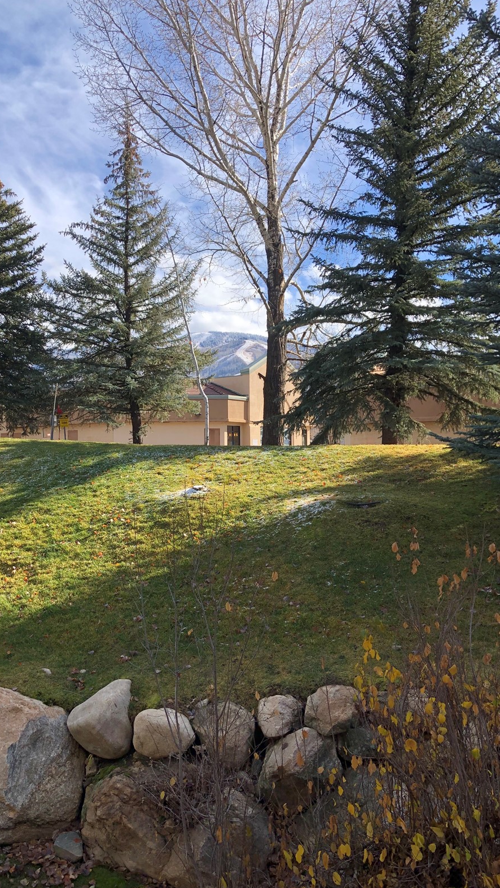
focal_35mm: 31
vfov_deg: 62.6
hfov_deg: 37.5
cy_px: 448
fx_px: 730
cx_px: 179
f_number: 1.8
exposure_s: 1/991
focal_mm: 3.99
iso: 20
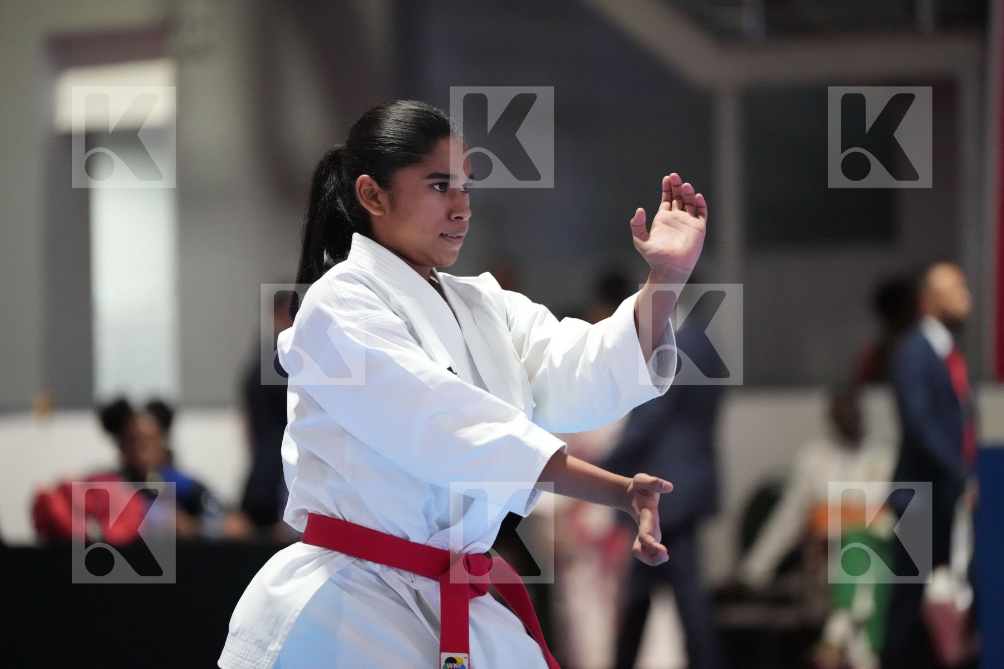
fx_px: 5326
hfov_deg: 10.8
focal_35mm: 191
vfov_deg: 7.2
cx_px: 502
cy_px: 334
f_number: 2.8
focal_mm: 191
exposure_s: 1/500
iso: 10000
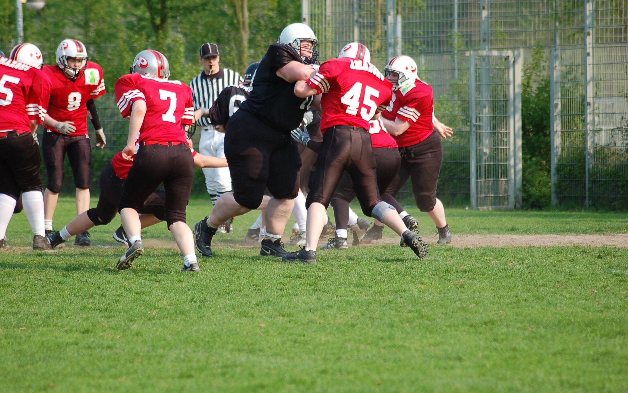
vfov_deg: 5.7
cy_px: 185
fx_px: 3936
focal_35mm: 230
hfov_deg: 9.1
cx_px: 313
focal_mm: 150
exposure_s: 1/1000
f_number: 4.5
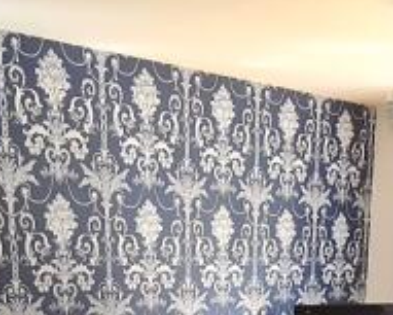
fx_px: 791
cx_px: 167
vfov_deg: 17.1
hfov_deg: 27.9
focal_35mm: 68
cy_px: 614
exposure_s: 1/50
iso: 125
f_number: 2.2
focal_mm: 2.2
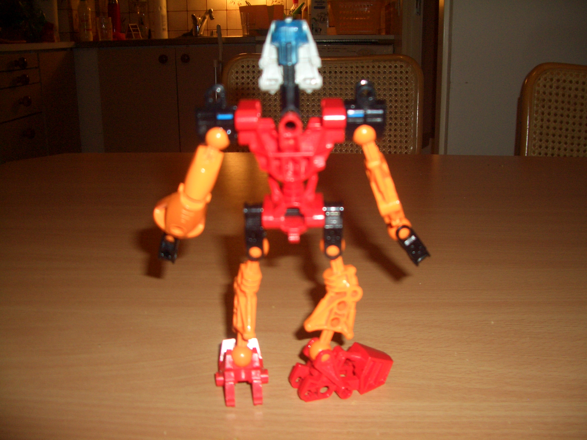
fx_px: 594
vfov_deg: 40.7
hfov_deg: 52.6
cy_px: 220
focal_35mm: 35
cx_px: 294
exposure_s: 1/60
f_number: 2.6
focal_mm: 5.8
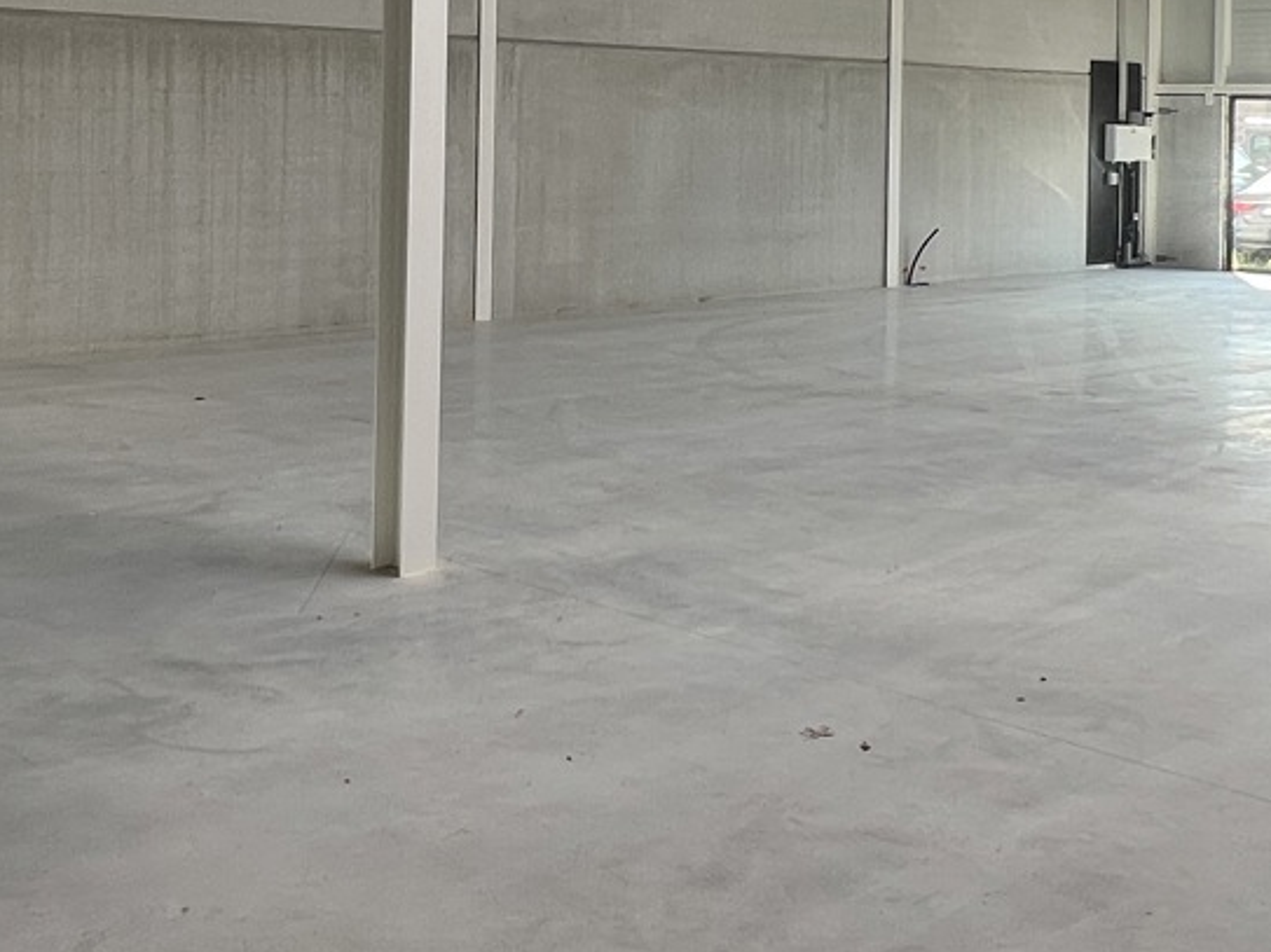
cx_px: 426
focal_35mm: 46
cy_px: 138
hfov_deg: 40.7
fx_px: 1689
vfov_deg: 30.4
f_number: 1.8
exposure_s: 1/99
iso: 40
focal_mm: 1.57
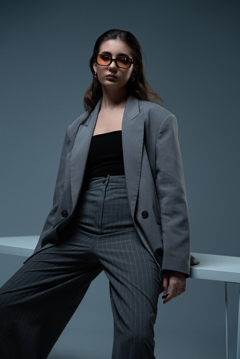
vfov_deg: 33.8
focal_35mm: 59
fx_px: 592
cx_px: 120
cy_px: 180
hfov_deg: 22.9
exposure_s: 1/320
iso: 160
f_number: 2.8
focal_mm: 59.2
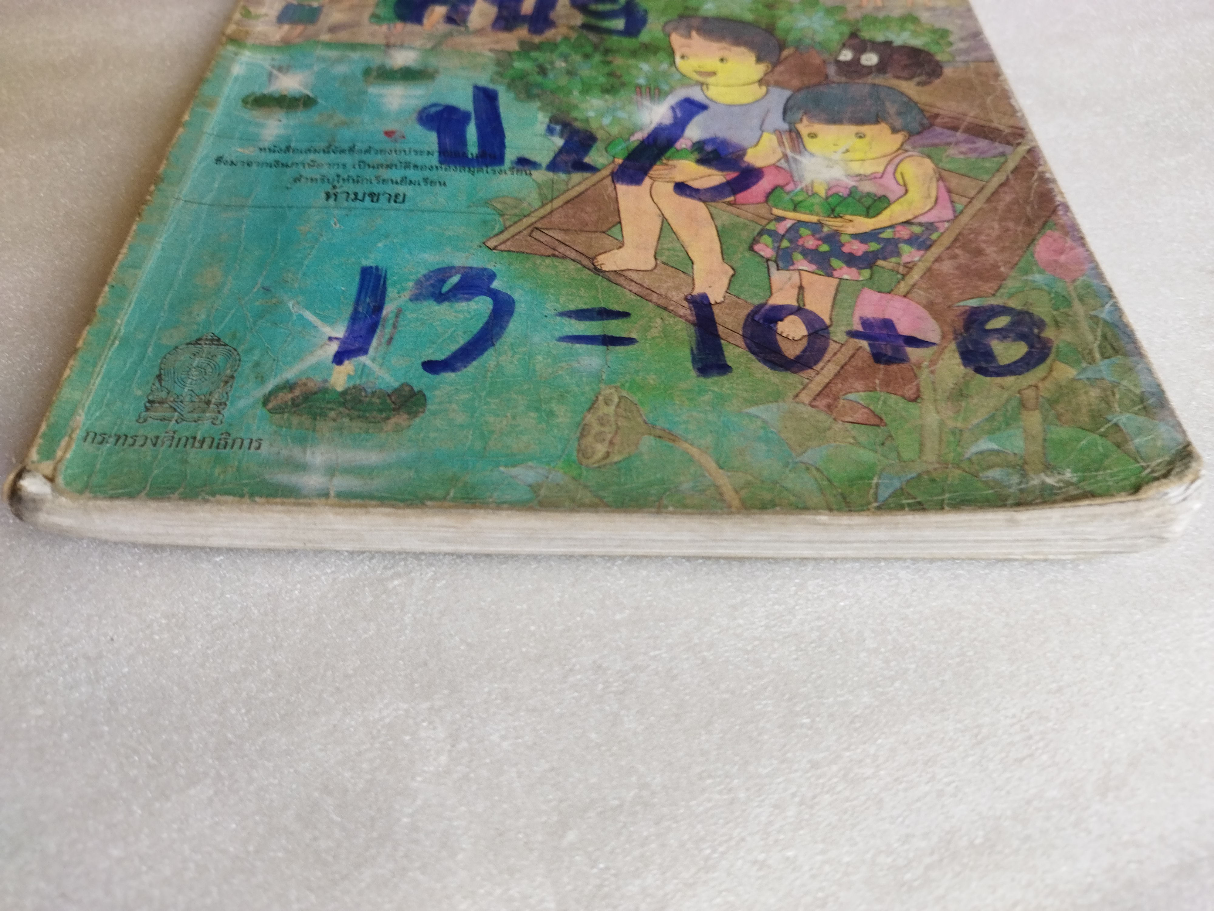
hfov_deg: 65.3
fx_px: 947
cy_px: 456
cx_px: 607
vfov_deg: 51.4
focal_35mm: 27
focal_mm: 4.71
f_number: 1.79
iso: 120
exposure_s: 1/60
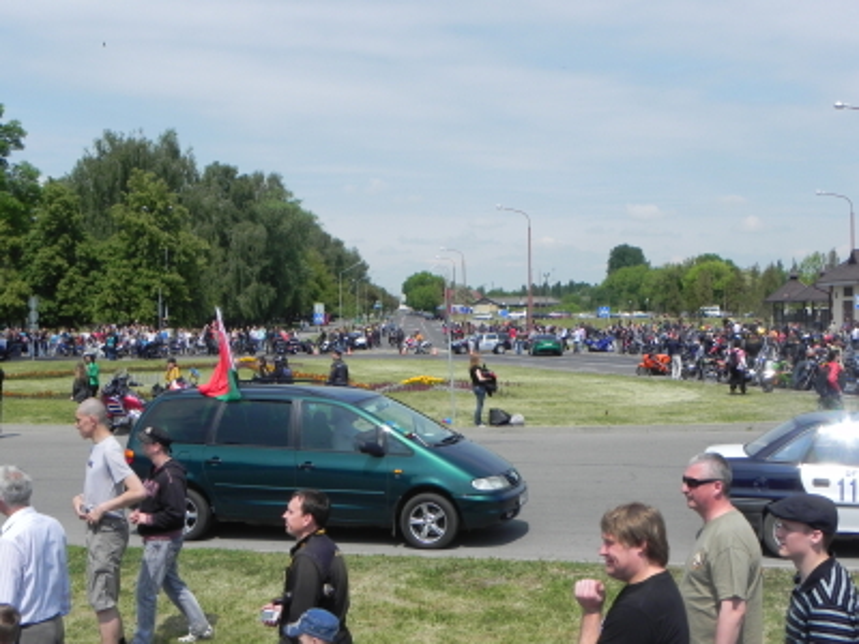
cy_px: 322
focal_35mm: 52
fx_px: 1290
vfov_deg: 28.0
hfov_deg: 36.8
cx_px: 430
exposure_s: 1/449
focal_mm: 9.2
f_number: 8
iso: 160
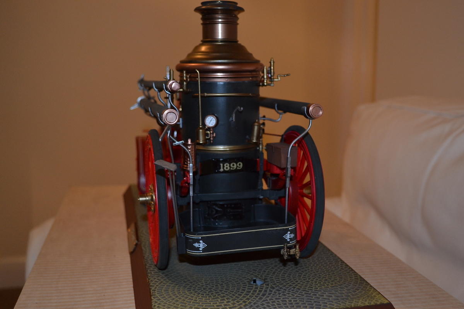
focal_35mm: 39
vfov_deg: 34.2
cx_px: 232
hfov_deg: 49.6
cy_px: 154
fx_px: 503
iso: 720
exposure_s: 1/60
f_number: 4.2
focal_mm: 26
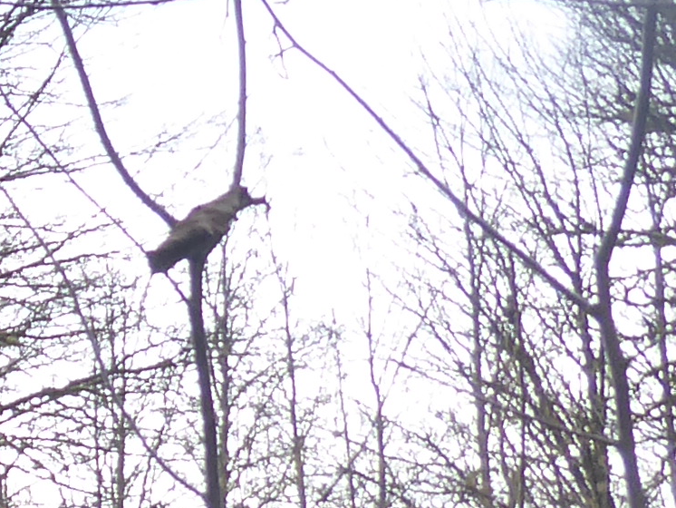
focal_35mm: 134
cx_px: -694
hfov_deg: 12.8
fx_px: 2618
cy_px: 815
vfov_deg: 10.6
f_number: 3.3
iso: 125
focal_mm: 4.3
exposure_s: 1/250
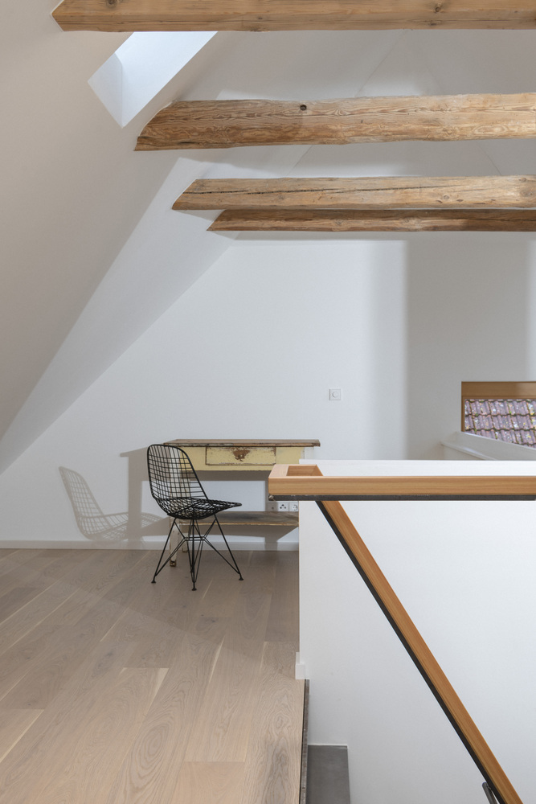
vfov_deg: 50.7
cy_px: 402
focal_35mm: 38
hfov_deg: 35.1
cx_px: 268
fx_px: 848
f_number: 8
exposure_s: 1/1.25
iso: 31
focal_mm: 38
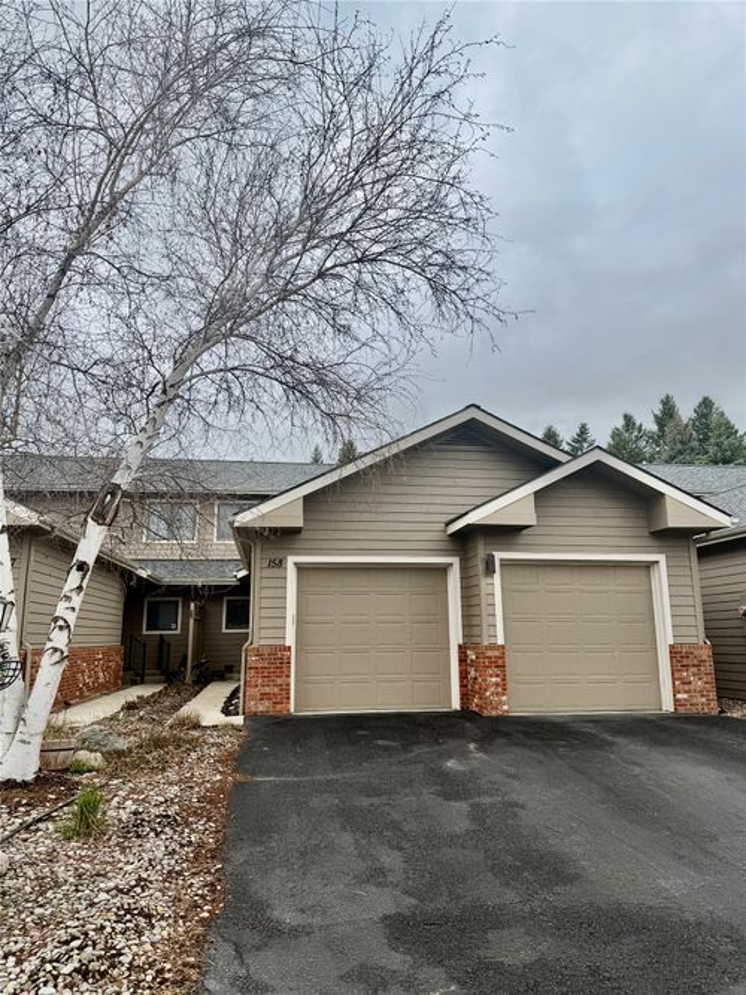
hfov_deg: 56.8
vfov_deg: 71.6
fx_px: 690
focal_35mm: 24
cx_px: 373
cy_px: 498
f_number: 1.78
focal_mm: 6.76
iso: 80
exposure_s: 1/2299
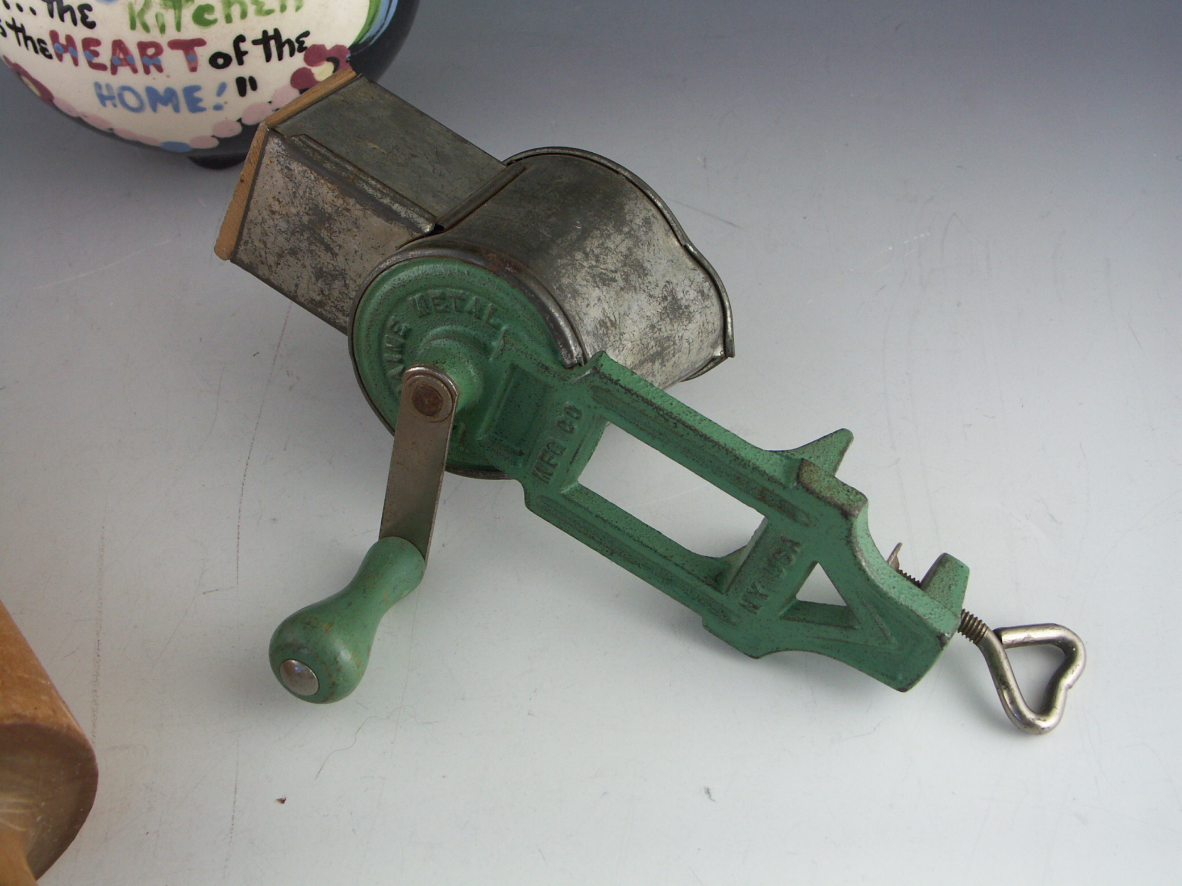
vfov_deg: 36.0
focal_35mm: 40
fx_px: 1366
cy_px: 443
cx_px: 591
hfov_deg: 46.8
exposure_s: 1/80
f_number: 4
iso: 100
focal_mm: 10.26
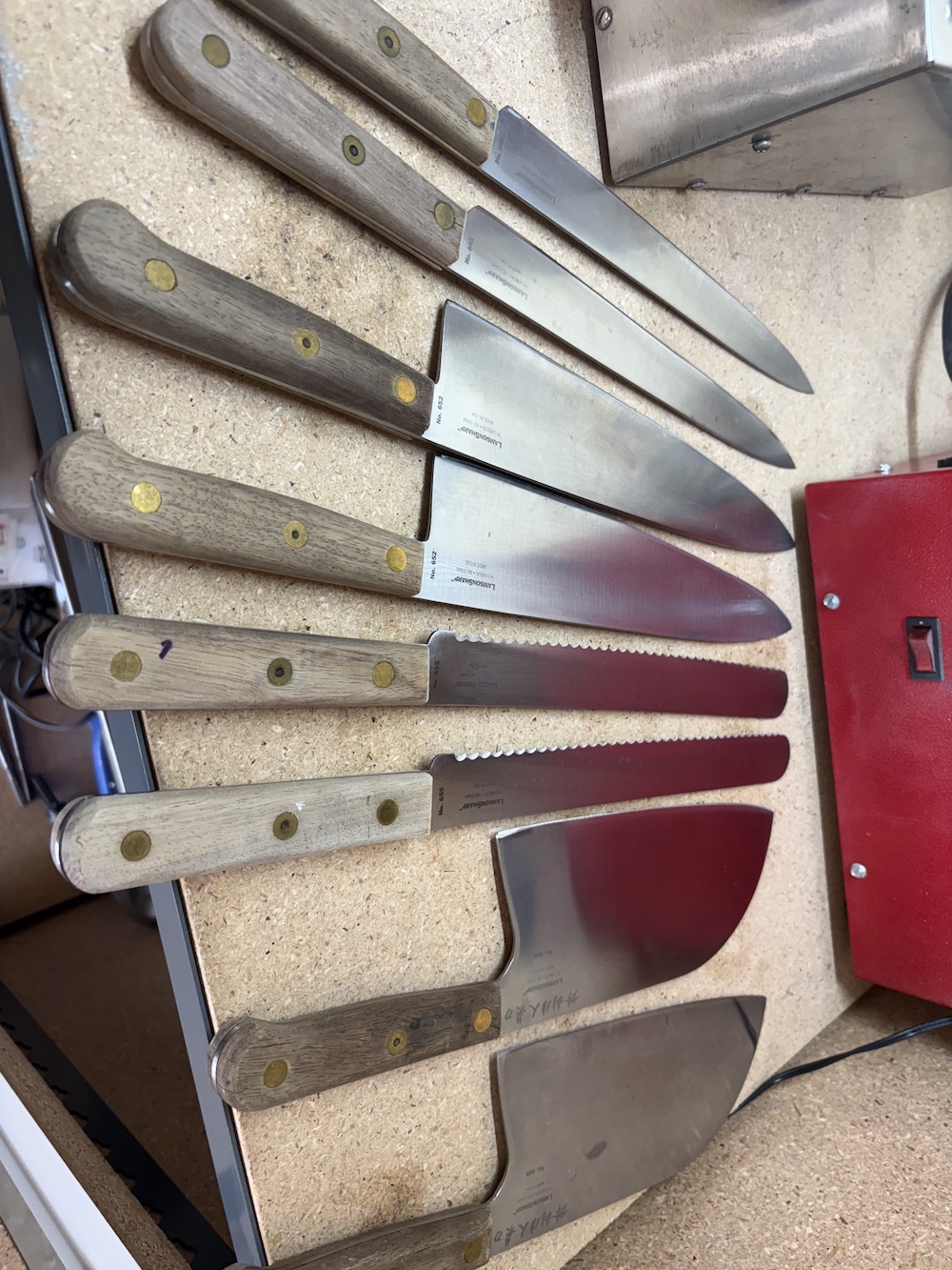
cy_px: 635
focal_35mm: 26
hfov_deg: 53.1
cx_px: 476
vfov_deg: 67.3
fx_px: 953
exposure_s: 1/120
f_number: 1.6
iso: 80
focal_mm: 5.96
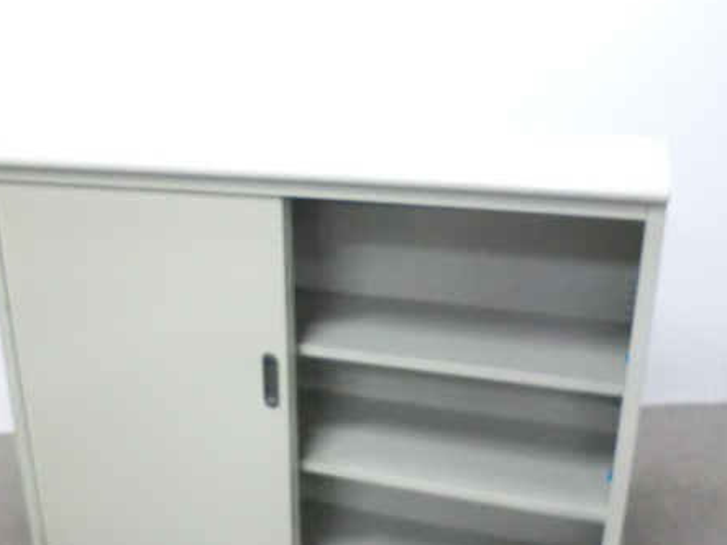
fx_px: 819
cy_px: 332
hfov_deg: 47.8
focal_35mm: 39
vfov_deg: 36.6
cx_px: 323
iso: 800
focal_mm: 4.9
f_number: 3.2
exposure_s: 1/40
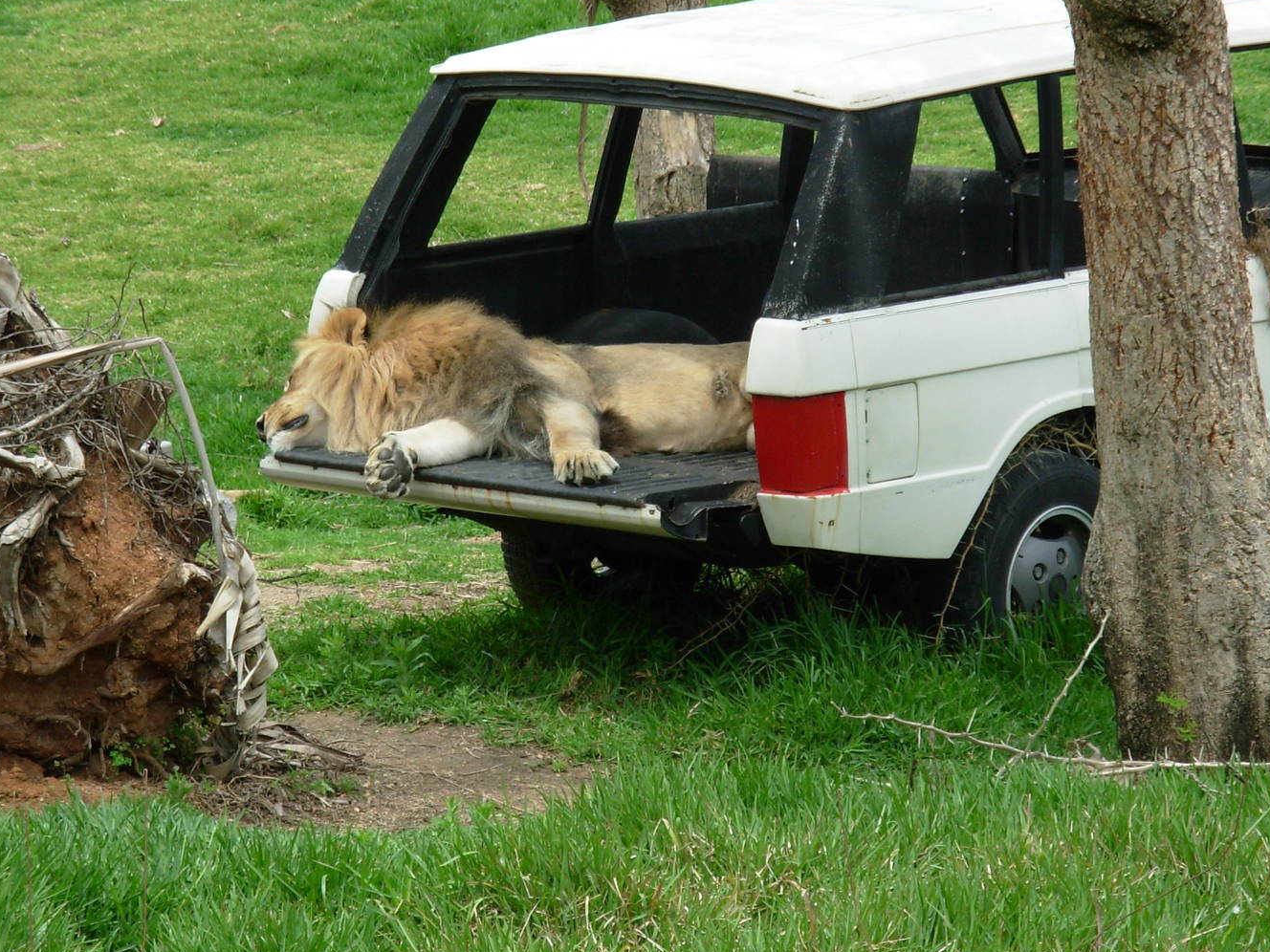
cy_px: 398
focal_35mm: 229
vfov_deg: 6.5
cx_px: 637
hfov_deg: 8.6
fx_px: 8402
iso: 50
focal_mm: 31.4
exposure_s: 1/271
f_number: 5
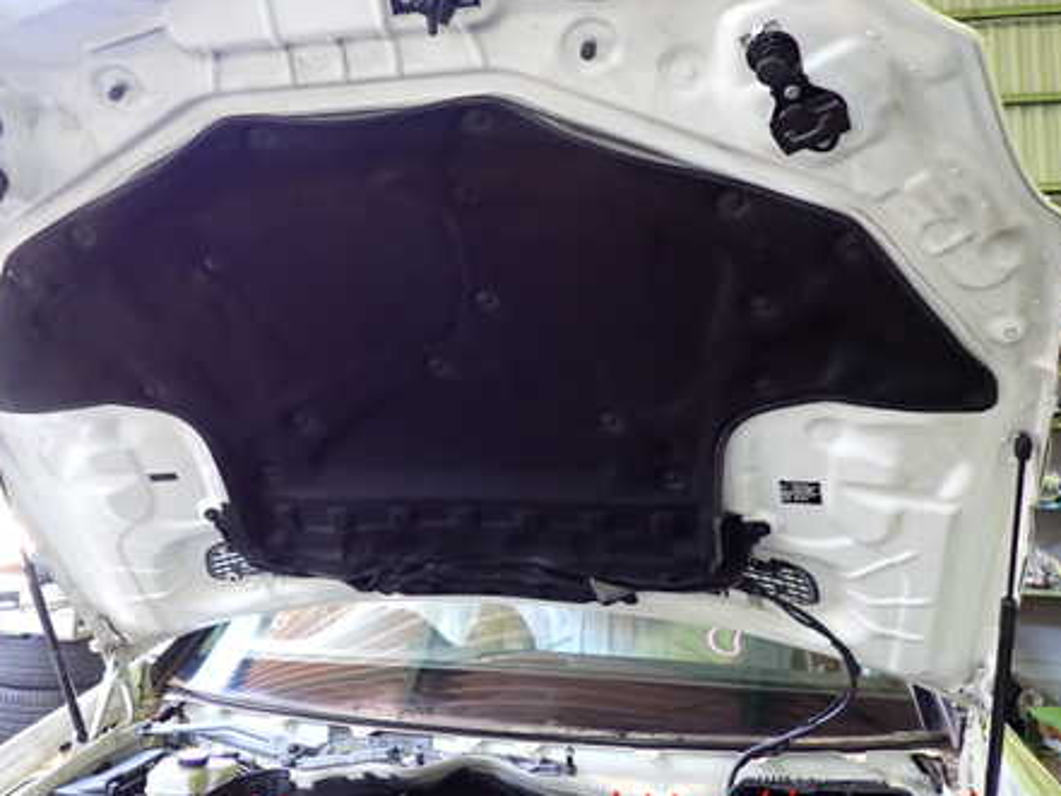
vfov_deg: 41.5
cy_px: 305
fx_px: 1042
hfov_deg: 53.6
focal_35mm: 34
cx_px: 433
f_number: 2
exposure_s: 1/30
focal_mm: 4.5
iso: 250
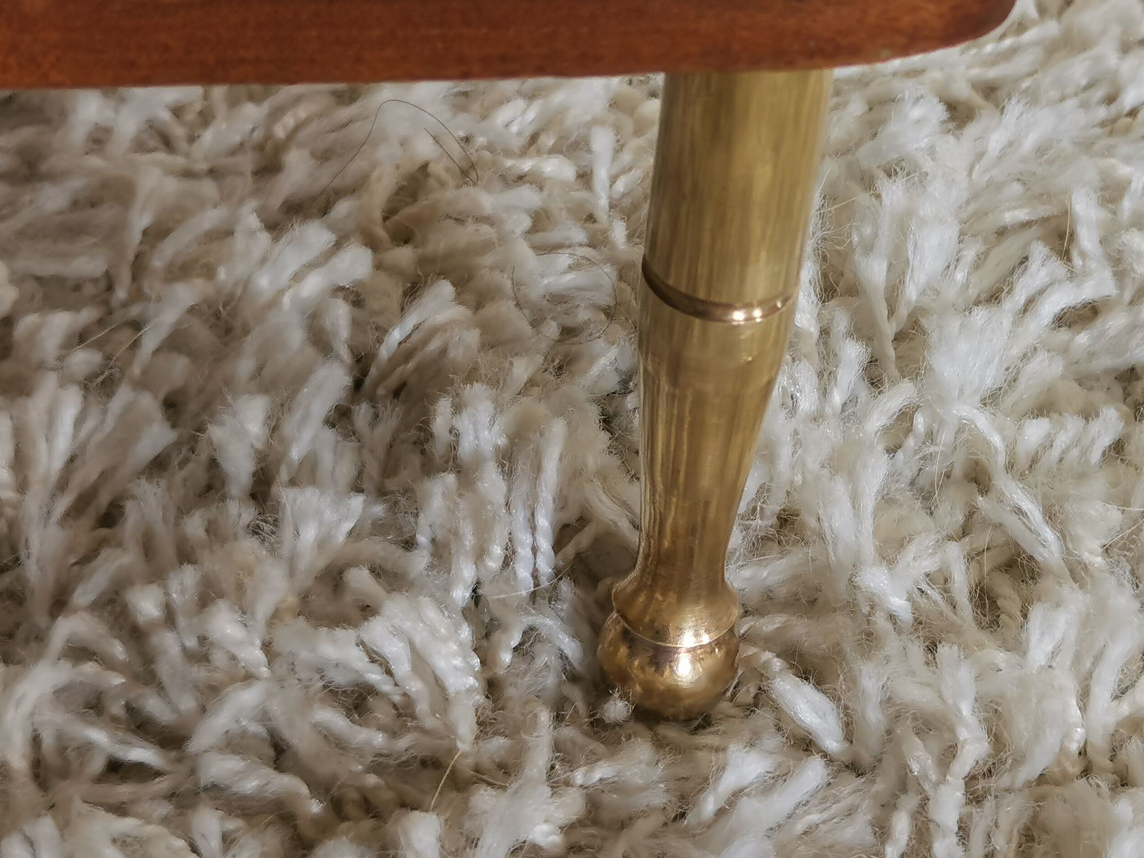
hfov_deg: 20.8
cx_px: 782
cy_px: 266
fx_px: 3106
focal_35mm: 94
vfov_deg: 15.7
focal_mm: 5.58
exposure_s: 1/100
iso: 125
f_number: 1.8
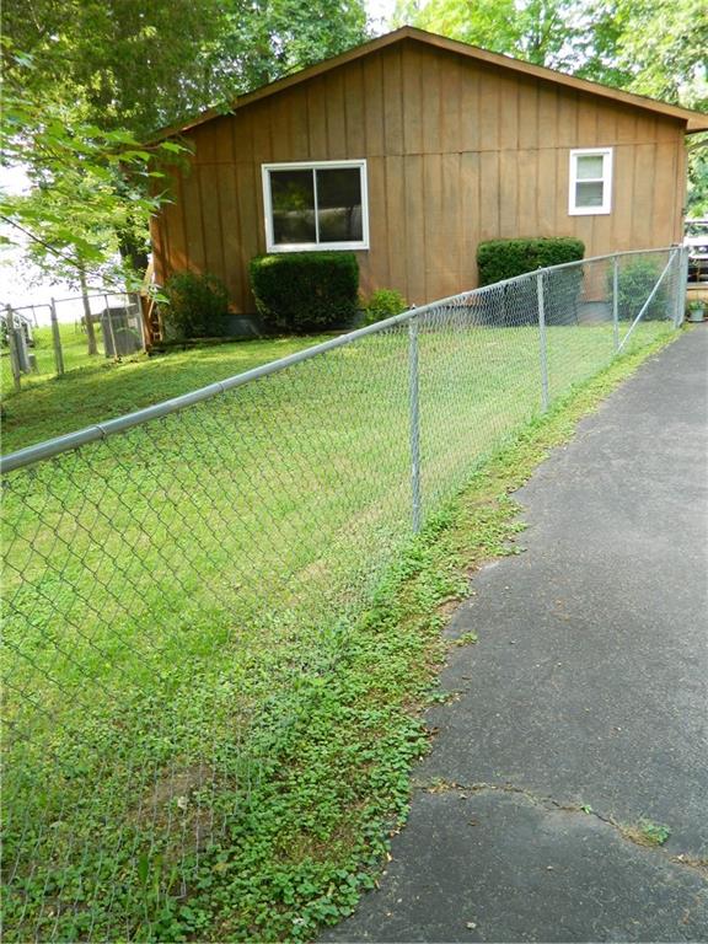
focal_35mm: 35
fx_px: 954
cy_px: 472
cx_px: 354
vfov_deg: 52.6
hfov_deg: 40.7
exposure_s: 1/60
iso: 80
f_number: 3.3
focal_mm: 6.2
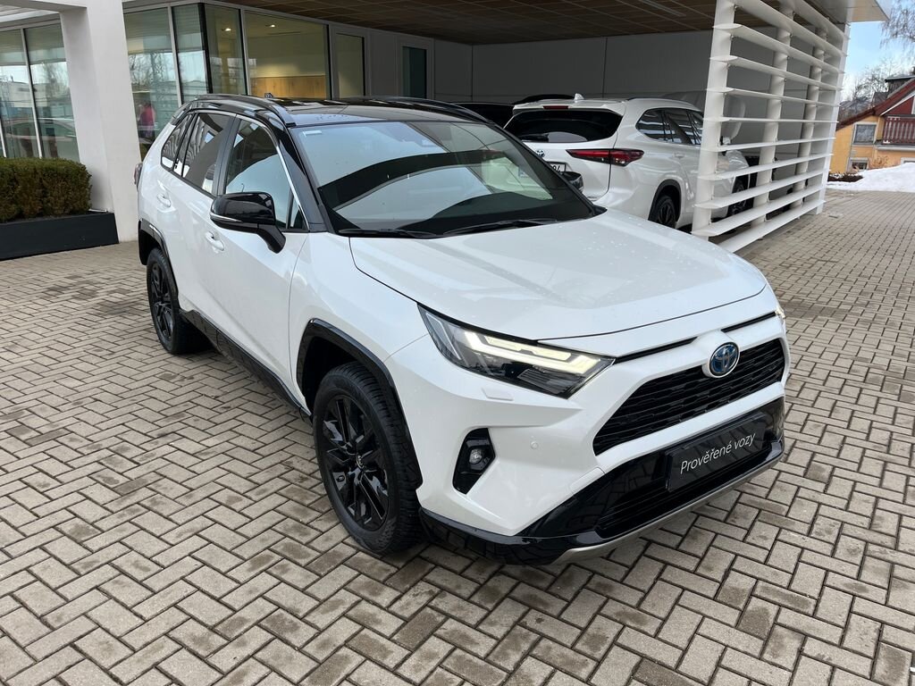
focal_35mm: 26
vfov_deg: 53.1
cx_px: 458
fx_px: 687
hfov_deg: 67.3
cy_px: 343
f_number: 1.6
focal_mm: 5.1
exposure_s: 1/361
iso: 50
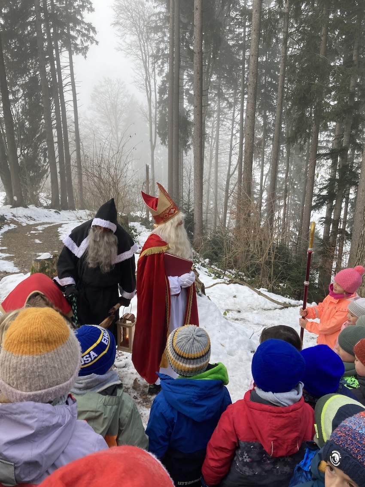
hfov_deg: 49.7
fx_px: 394
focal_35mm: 28
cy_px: 244
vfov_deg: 63.5
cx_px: 182
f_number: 1.8
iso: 20
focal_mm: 3.99
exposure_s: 1/143
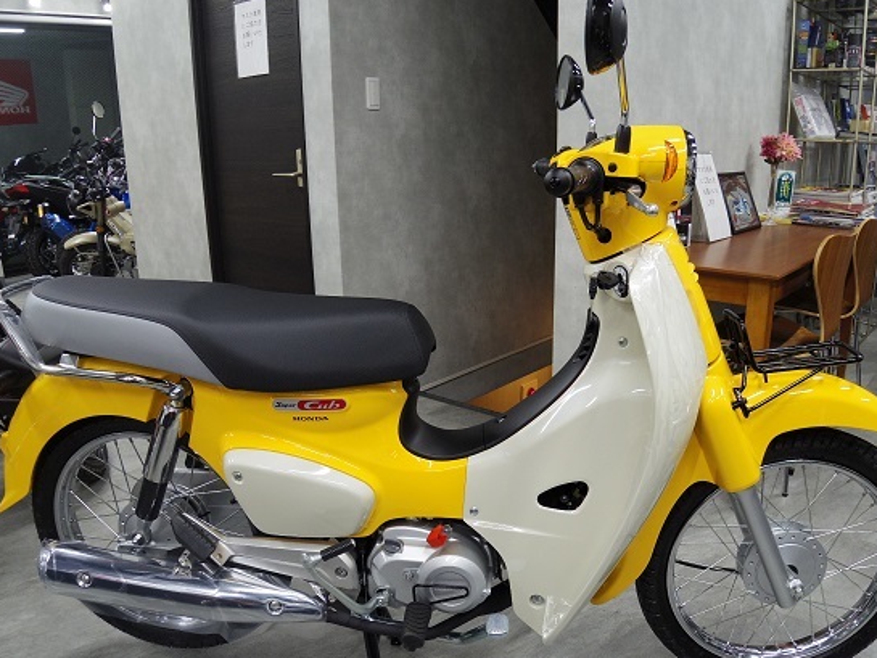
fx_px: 684
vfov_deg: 51.2
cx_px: 457
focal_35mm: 27
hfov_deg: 65.3
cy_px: 376
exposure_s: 1/40
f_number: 2.8
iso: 250
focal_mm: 5
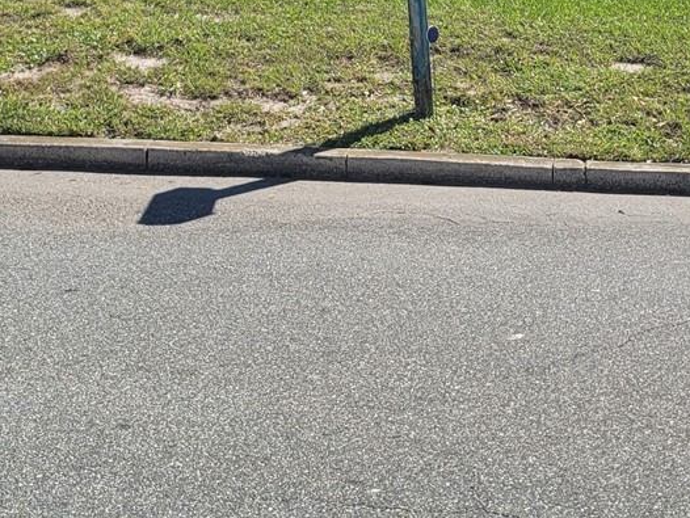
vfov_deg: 17.5
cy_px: -247
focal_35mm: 76
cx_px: 283
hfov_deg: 25.6
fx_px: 1516
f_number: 1.8
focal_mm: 7
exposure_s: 1/912
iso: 20
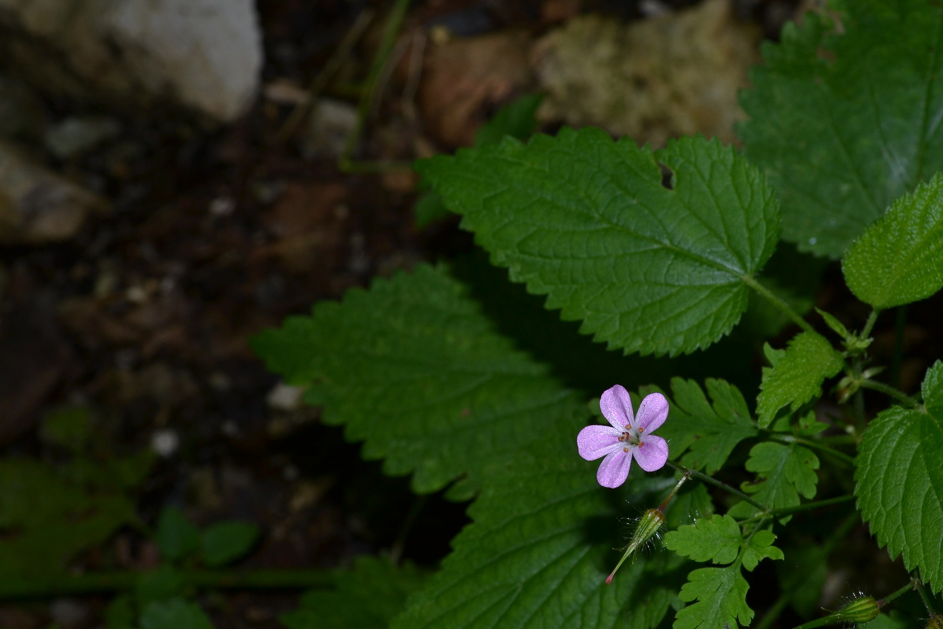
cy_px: 371
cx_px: 601
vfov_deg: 20.6
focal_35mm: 66
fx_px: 1729
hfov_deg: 30.4
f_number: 8
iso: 100
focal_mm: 32
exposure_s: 1/60
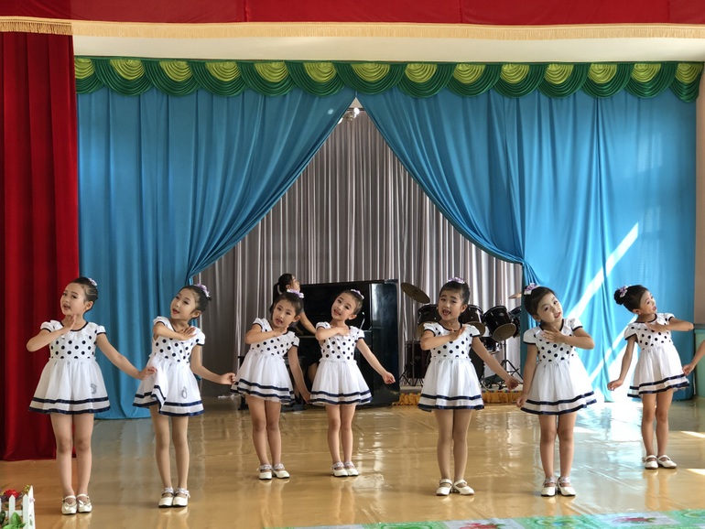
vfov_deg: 25.7
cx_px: 352
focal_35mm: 57
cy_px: 264
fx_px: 1161
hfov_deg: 33.8
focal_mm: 6.6
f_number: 2.8
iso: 125
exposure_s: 1/120
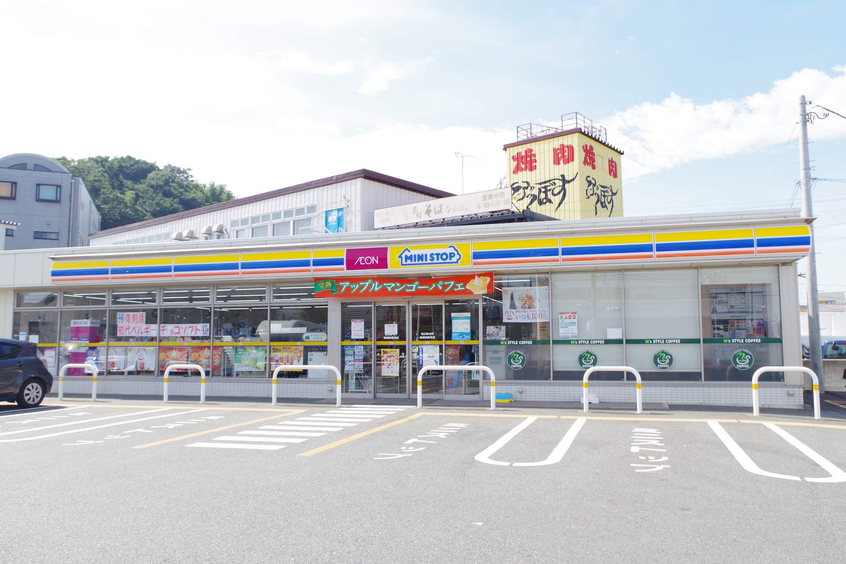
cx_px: 423
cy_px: 282
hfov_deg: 61.9
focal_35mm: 30
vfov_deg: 43.6
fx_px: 705
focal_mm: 20
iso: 200
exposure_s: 1/100
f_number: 11
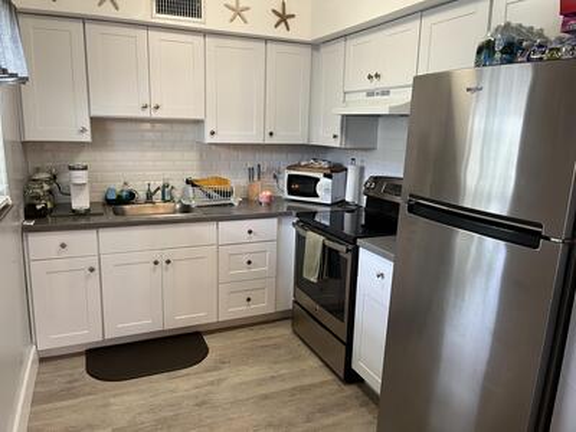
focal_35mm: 26
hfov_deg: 67.3
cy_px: 216
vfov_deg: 53.1
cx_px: 288
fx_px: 433
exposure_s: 1/60
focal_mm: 5.1
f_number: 1.6
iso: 100
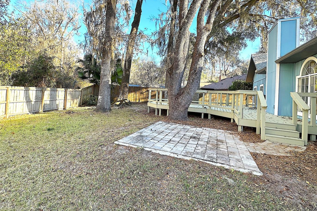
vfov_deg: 70.0
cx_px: 155
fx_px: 150
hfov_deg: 93.3
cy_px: 89
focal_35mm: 17
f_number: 2.2
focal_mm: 2.22
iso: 40
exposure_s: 1/249
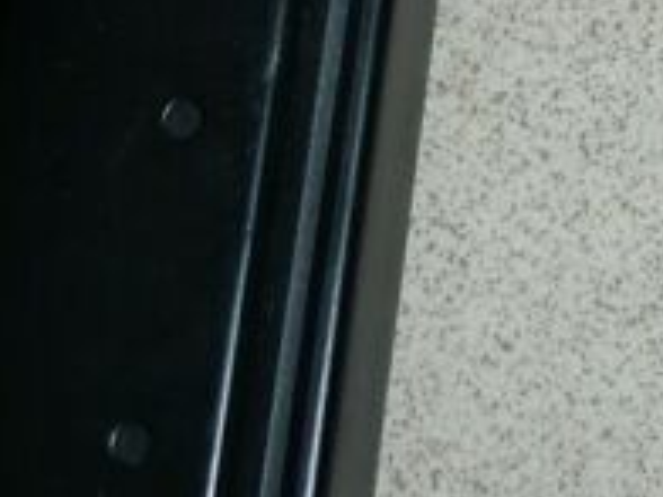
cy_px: -390
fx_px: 2624
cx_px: 802
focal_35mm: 137
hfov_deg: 14.0
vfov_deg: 10.2
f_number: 3.1
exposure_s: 1/50
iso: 64
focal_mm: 6.3
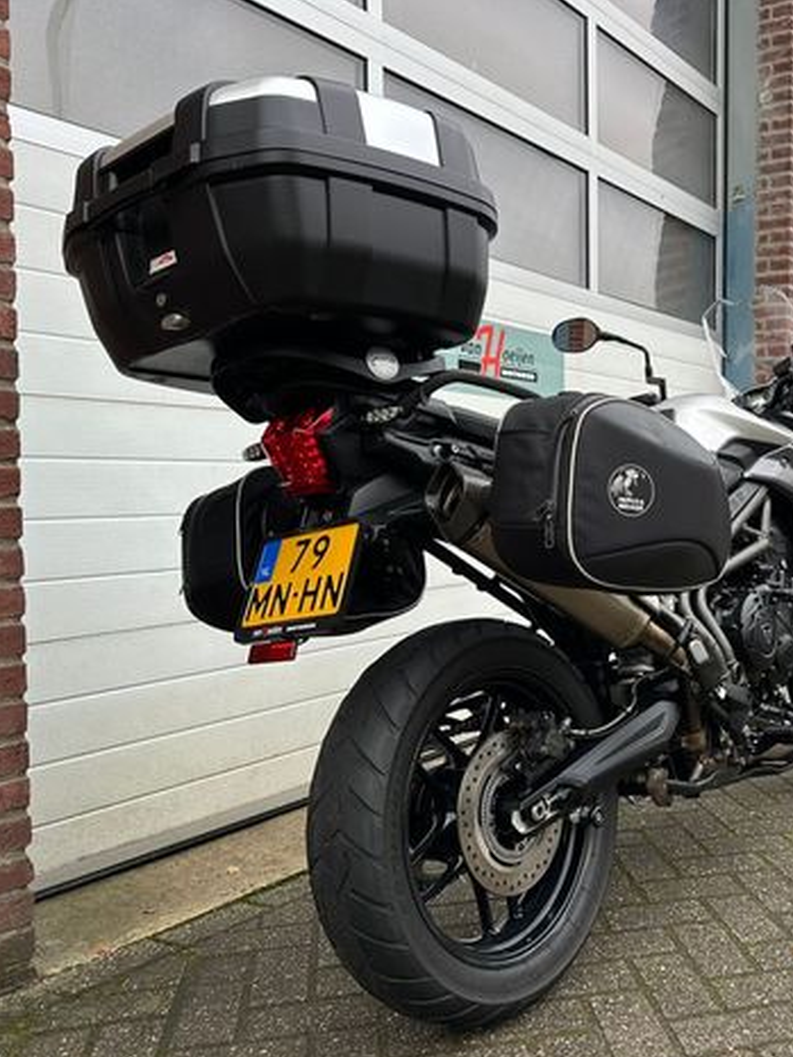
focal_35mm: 33
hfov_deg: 41.2
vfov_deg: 55.3
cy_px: 539
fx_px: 1008
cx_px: 627
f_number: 1.78
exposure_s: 1/121
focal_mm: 6.86
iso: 64
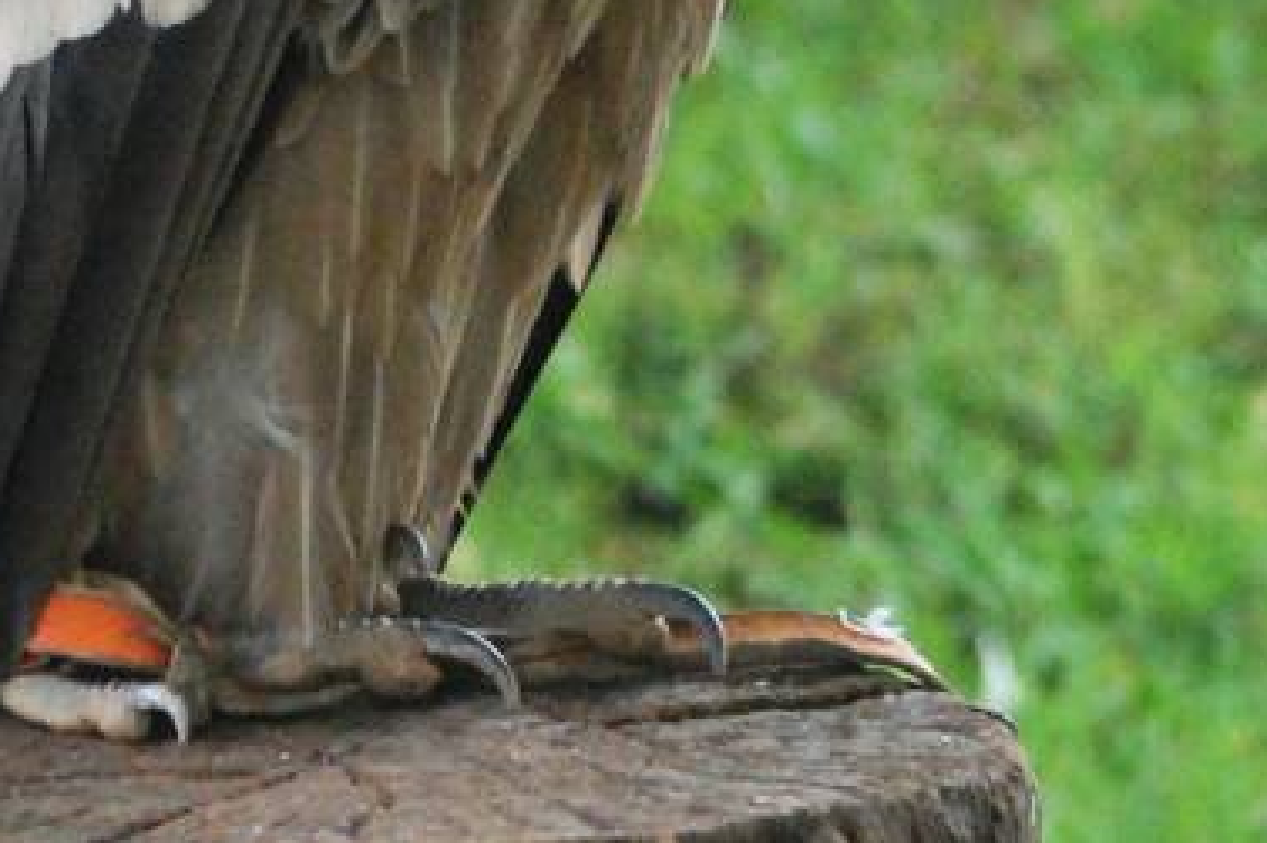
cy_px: 611
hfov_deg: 1.9
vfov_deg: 1.3
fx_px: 38132
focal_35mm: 1084
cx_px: 129
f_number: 4.8
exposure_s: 1/640
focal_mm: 170
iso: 1600
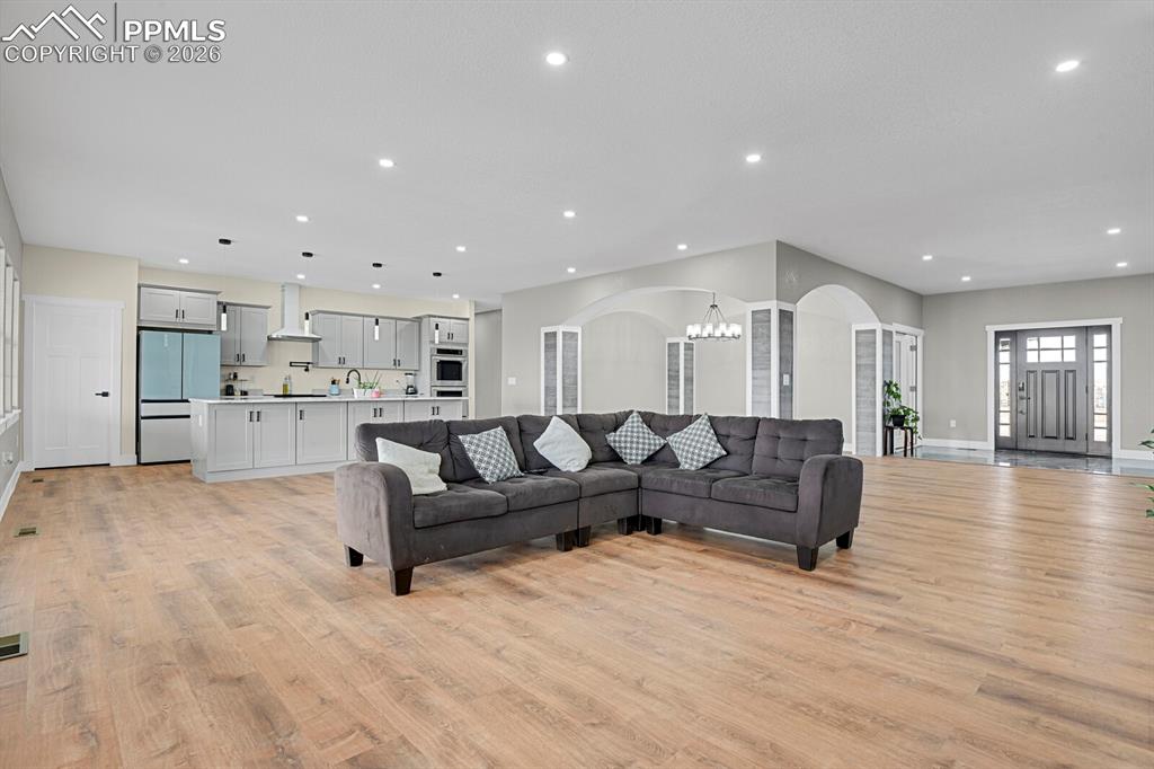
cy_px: 384
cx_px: 577
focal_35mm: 17
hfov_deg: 93.3
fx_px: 545
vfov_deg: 70.4
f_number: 8
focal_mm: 17
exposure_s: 2
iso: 250
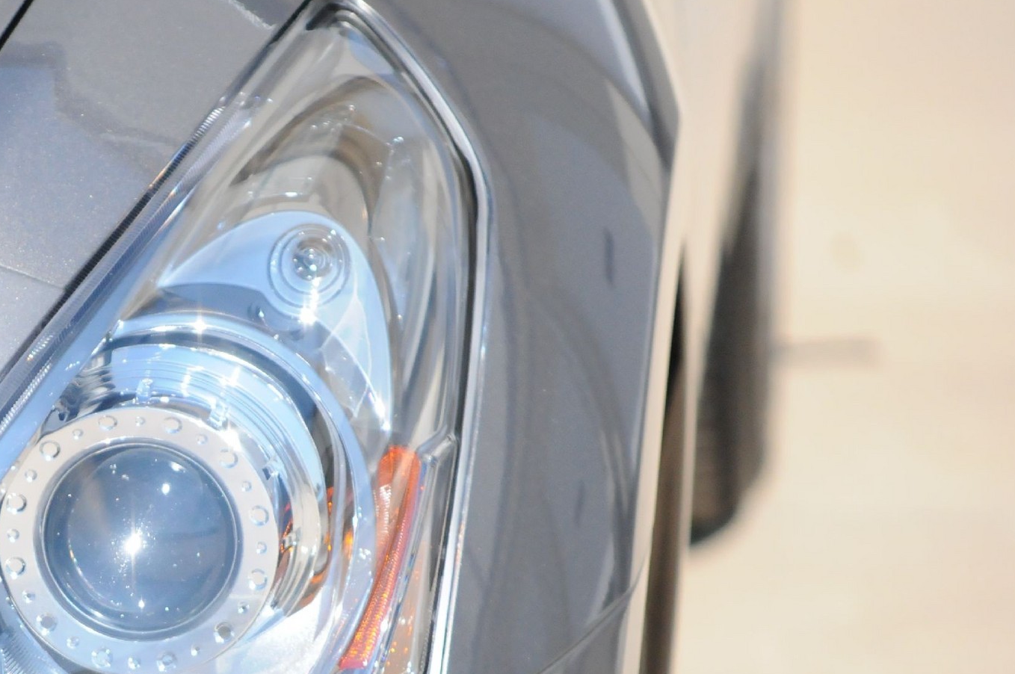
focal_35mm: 373
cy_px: 527
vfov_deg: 3.7
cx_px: 113
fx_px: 10502
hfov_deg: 5.5
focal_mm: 135
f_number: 5.6
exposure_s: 1/8000
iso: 2000
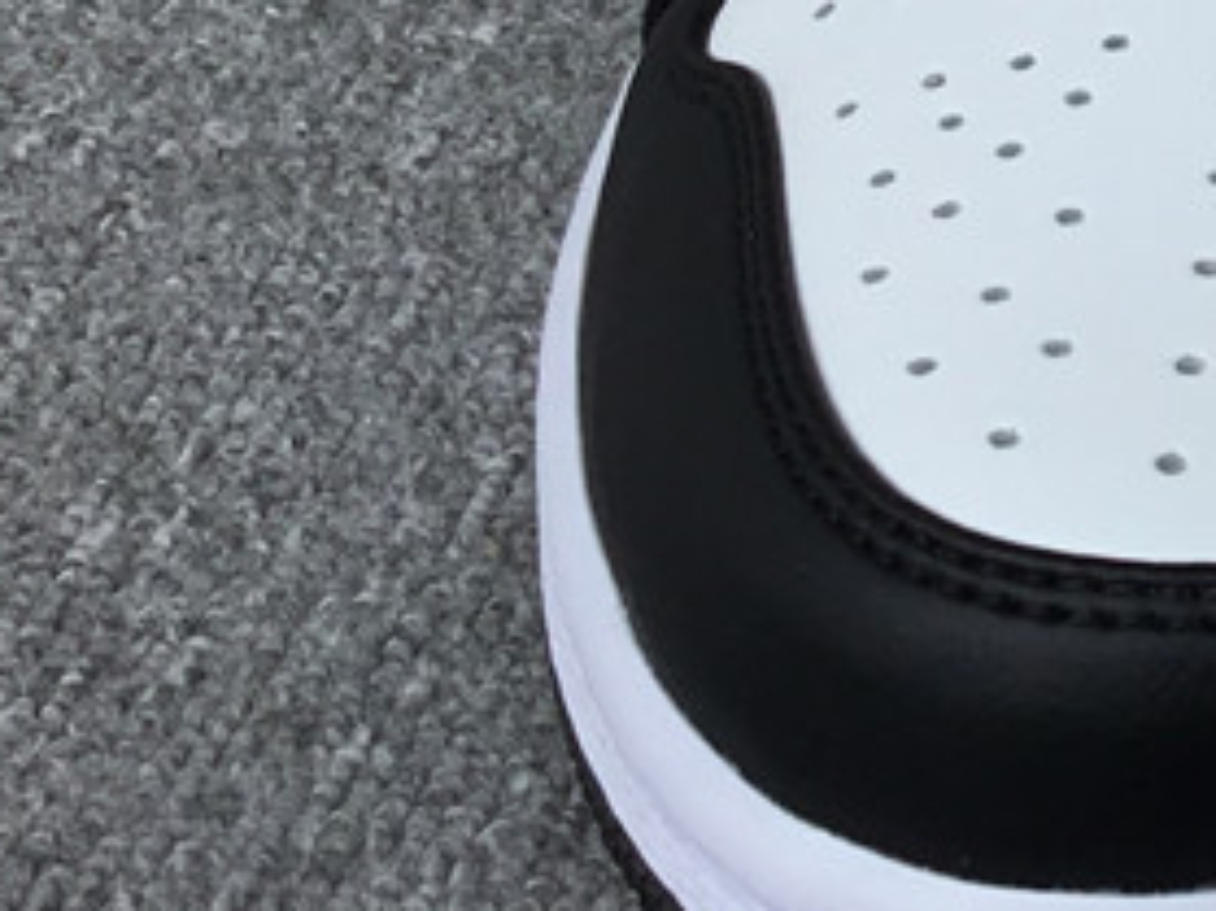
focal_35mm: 100
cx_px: 1861
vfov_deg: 14.4
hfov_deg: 17.5
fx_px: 3511
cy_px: -133
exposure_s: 1/488
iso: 25
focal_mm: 3.3
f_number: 2.4
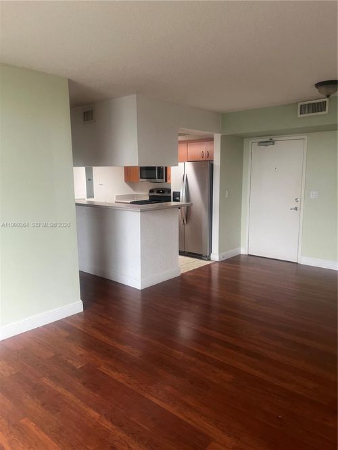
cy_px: 225
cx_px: 169
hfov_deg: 53.0
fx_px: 339
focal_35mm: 26
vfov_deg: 67.3
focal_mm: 5.7
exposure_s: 1/60
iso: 160
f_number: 1.5
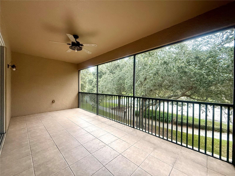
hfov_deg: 102.1
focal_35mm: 14
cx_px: 118
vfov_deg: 85.7
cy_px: 88
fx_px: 95
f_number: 2.2
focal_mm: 2.22
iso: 320
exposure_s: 1/99
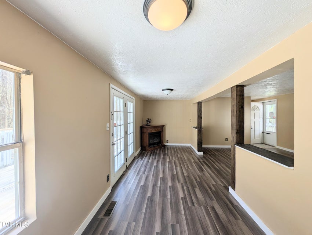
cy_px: 118
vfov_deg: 94.6
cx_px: 156
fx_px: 108
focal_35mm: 12
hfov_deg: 110.5
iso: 36
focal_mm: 2.23
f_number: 1.95
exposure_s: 1/283
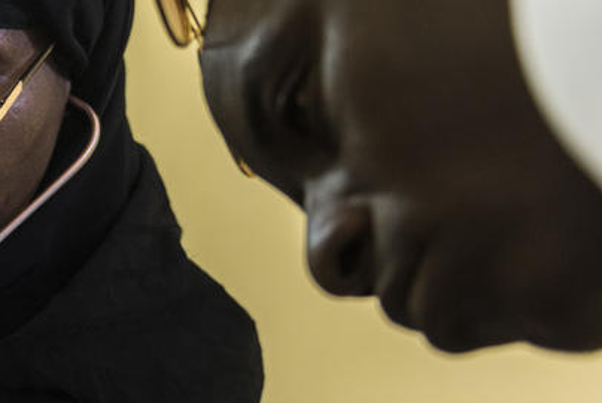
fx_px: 1590
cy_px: 347
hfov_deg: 19.8
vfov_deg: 14.3
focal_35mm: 95
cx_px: -168
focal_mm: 32
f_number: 2.8
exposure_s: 1/30
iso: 1600
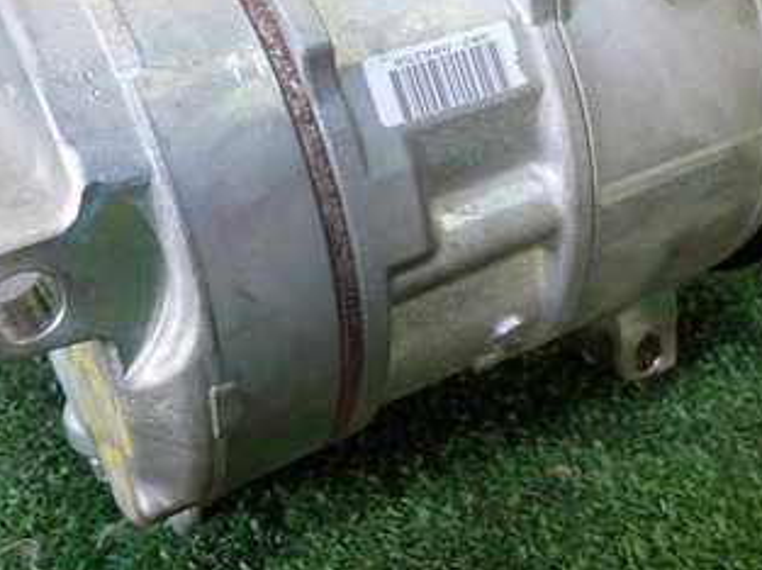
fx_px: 1055
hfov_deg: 39.6
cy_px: 129
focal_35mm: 48
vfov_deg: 29.6
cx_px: 436
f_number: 2
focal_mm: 4.5
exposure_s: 1/50
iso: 200
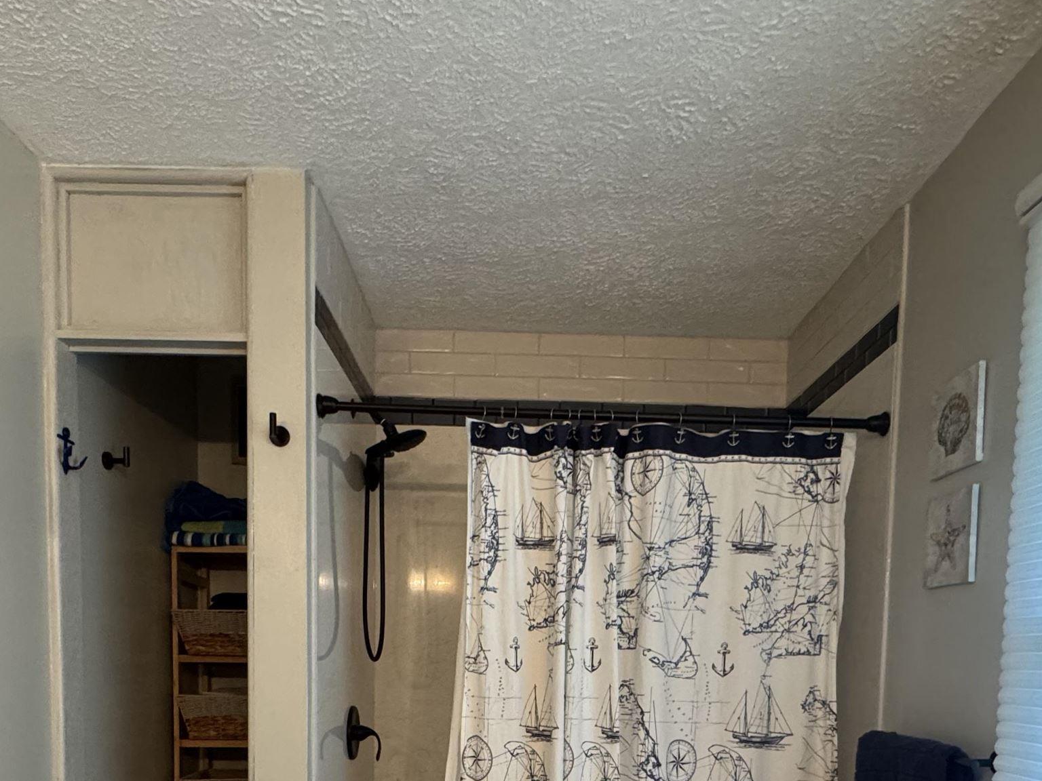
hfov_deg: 63.4
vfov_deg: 44.4
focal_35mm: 28
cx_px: 532
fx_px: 843
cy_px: 731
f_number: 2.2
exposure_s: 1/60
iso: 400
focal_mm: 2.22
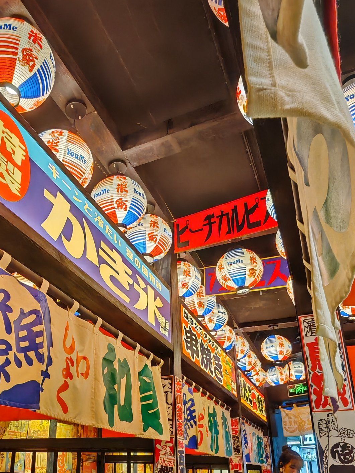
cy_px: 312
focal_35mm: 31
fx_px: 424
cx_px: 107
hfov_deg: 44.5
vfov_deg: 57.2
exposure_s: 1/50
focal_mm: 1.96
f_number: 2.2
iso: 200
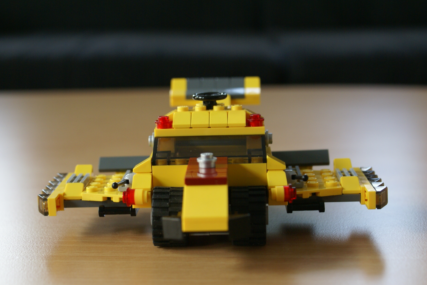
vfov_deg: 19.3
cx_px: 206
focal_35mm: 71
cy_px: 144
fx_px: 836
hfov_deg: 28.6
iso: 400
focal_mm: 45
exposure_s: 1/40
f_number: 5.6
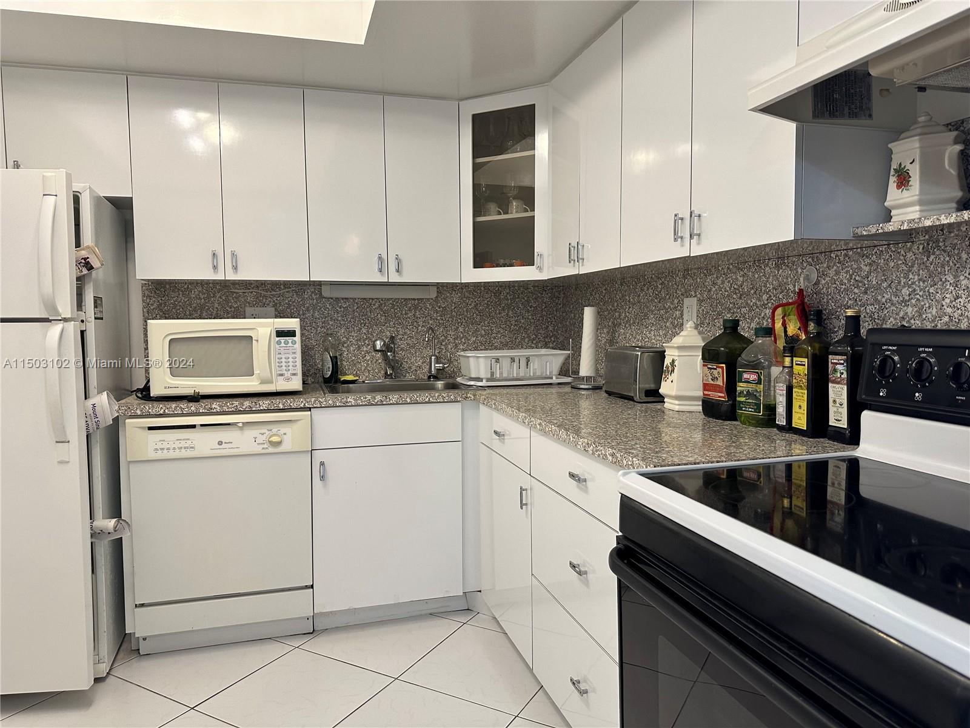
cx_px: 485
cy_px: 364
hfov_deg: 71.6
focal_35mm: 24
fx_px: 673
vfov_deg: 56.8
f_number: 1.78
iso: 200
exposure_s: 1/120
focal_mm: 6.86
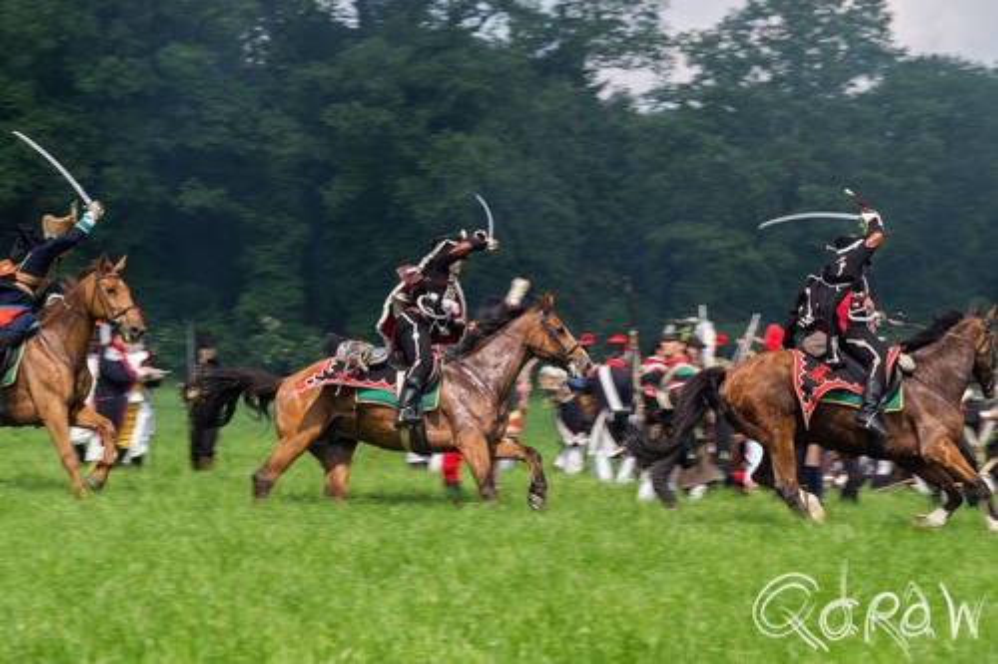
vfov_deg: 12.2
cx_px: 499
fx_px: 3118
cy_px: 332
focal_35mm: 112
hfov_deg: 18.2
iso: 100
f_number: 9
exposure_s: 1/160
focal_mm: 75
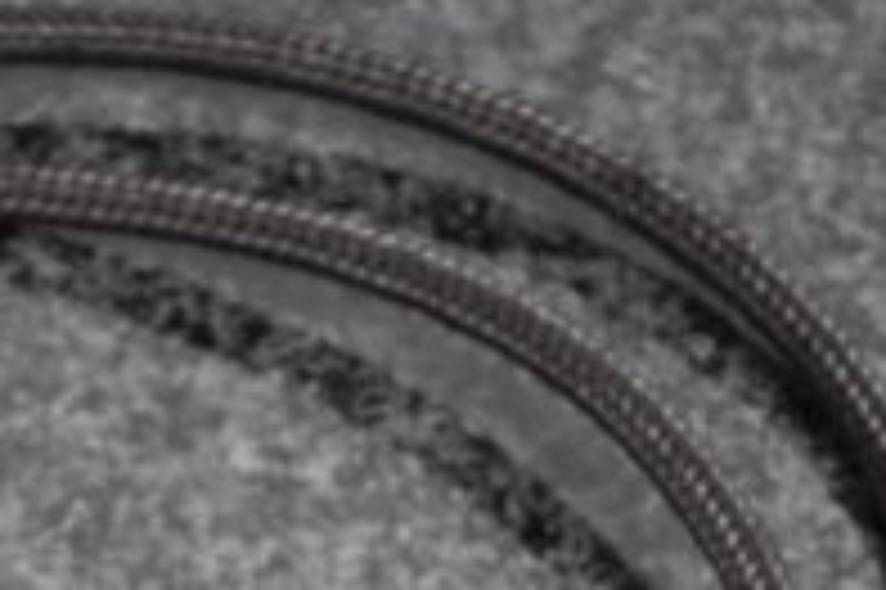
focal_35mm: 412
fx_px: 10131
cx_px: 90
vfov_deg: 3.3
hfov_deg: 5.0
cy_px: 842
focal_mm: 90
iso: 1600
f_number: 5.3
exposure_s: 1/60
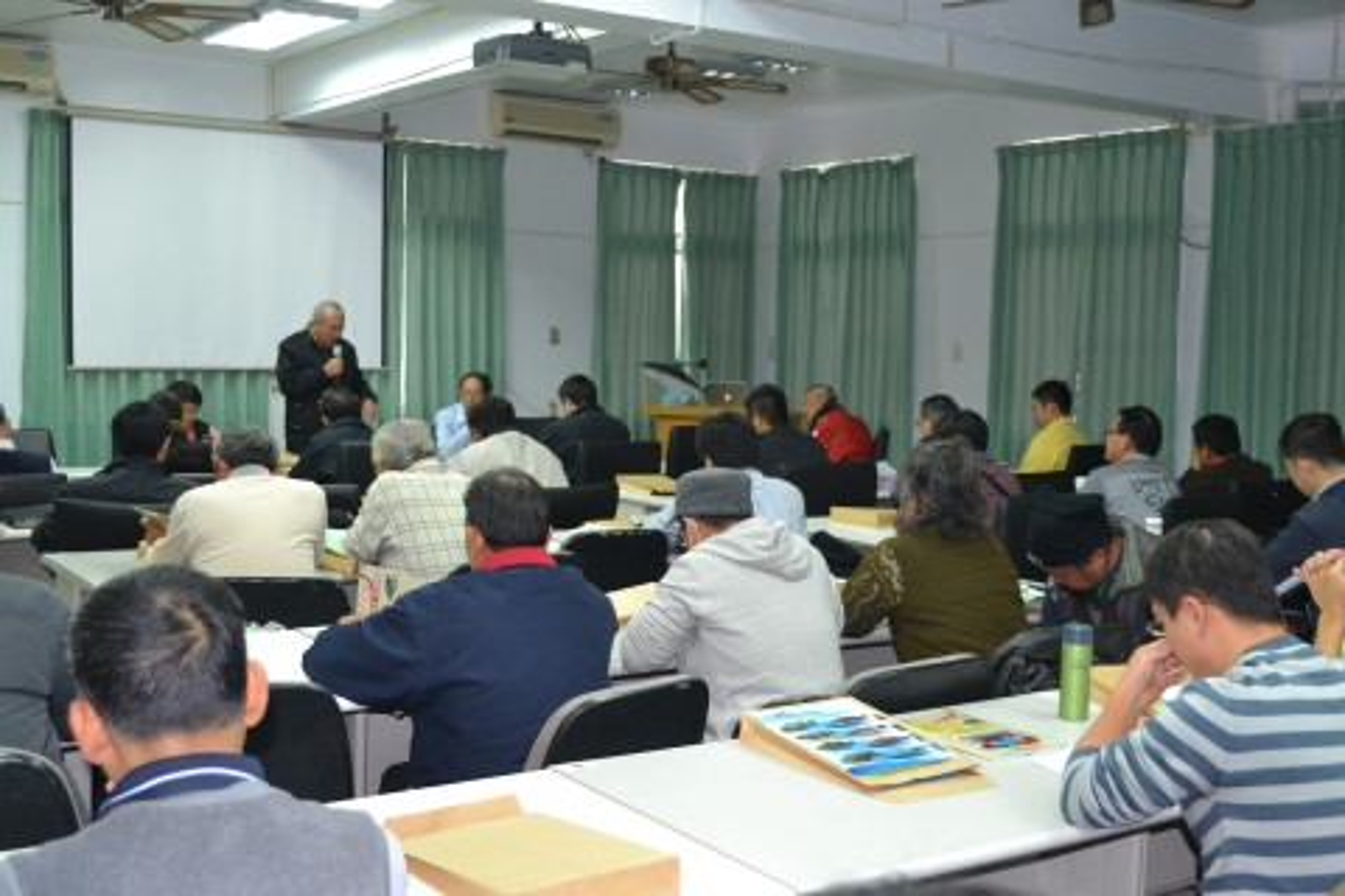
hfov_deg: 46.4
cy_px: 448
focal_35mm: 42
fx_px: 1569
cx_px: 672
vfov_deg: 31.9
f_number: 4.5
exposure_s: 1/60
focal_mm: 28
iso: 900
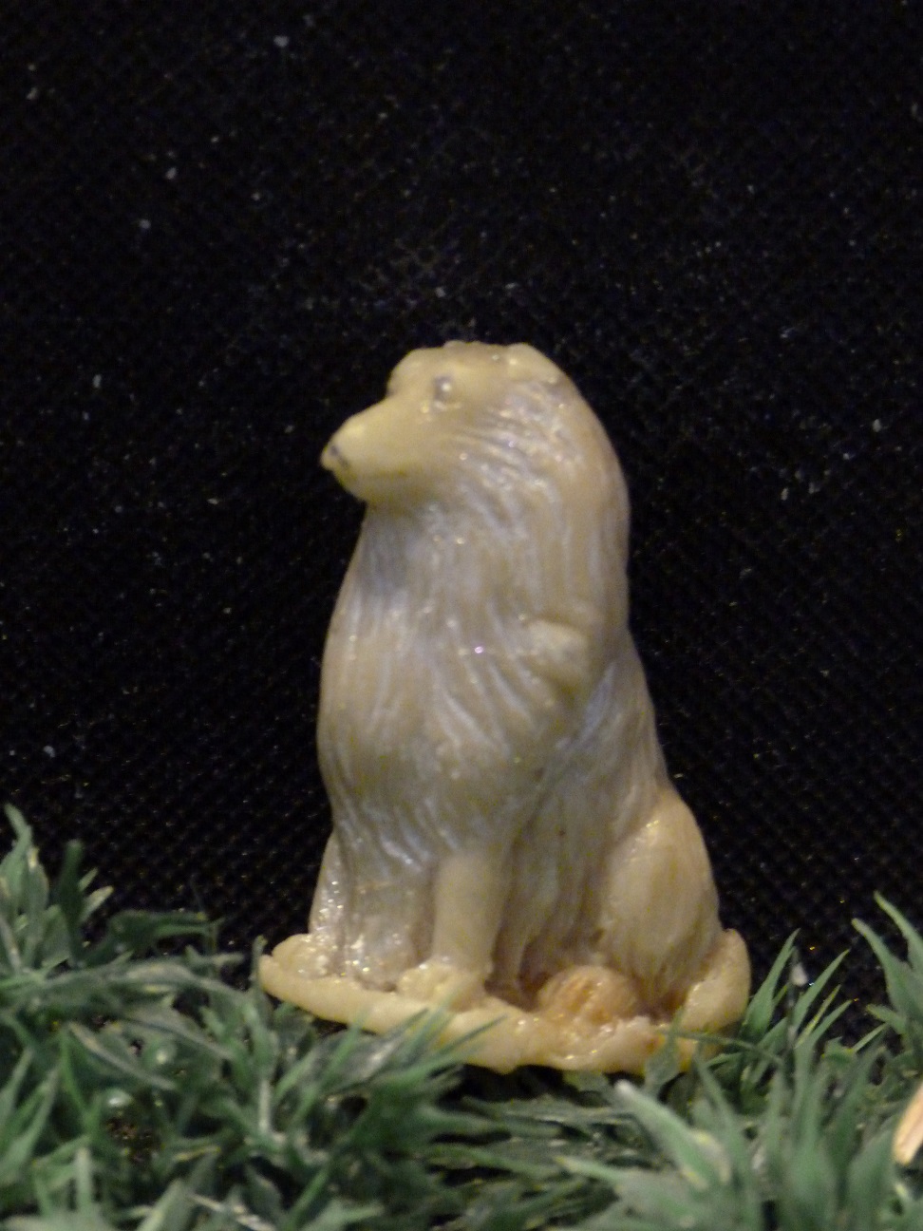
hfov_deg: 12.1
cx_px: 462
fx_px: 4337
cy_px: 616
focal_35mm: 122
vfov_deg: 16.1
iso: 800
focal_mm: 21.9
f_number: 3.6
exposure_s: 1/6
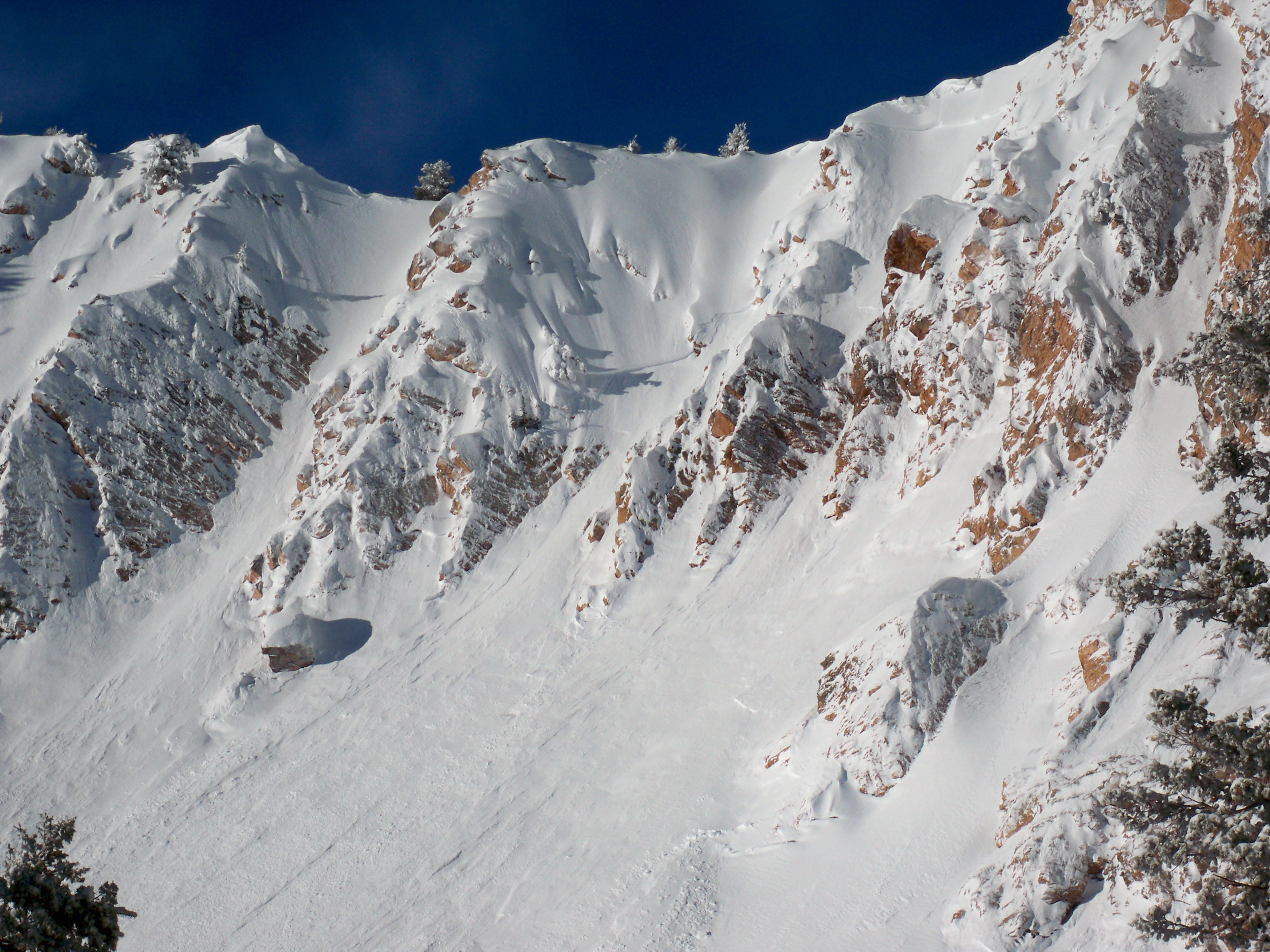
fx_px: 3852
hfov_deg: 18.7
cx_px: 635
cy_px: 476
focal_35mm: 105
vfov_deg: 14.1
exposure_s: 1/640
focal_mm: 18.8
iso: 80
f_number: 8.7
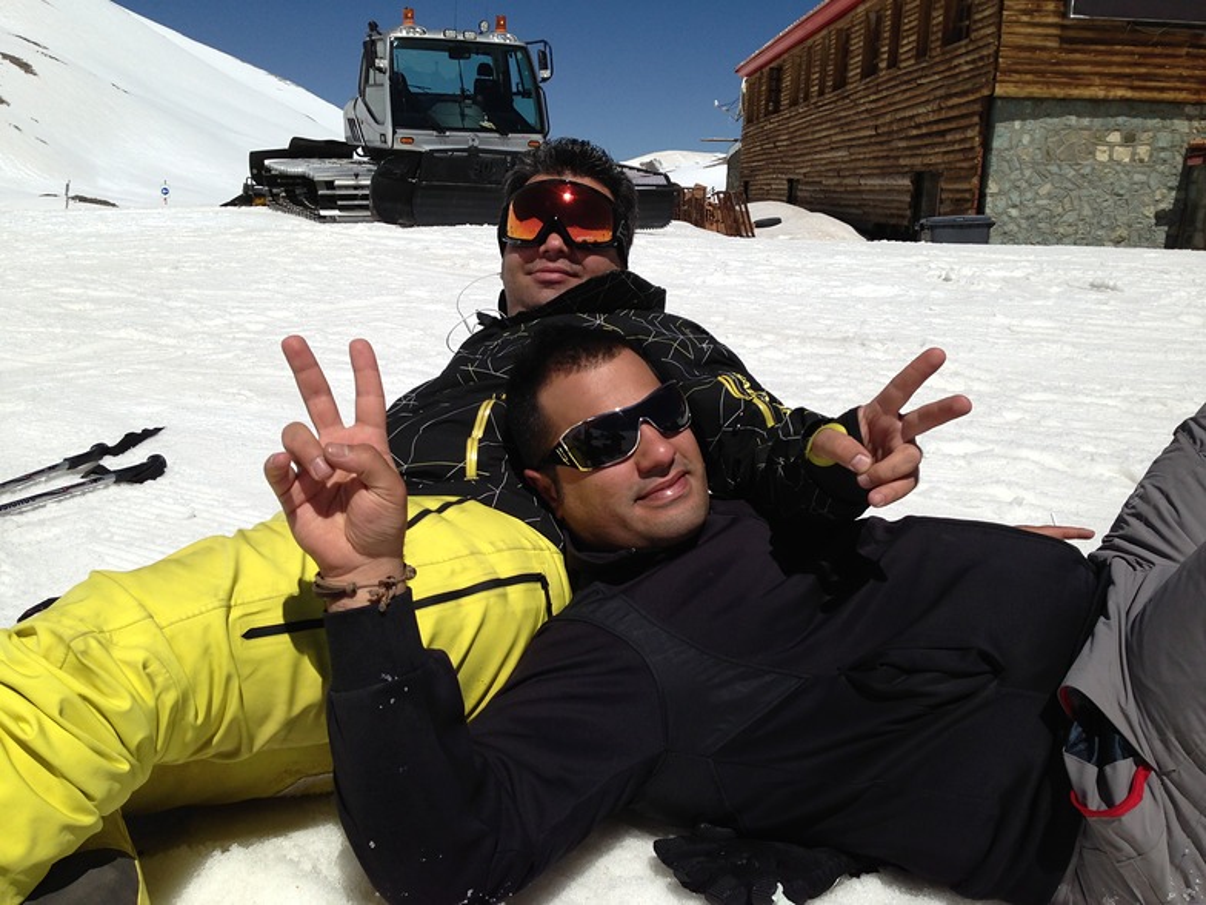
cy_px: 452
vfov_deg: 42.9
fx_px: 1150
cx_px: 603
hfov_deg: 55.4
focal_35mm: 33
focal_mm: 4.13
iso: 50
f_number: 2.4
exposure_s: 1/3623
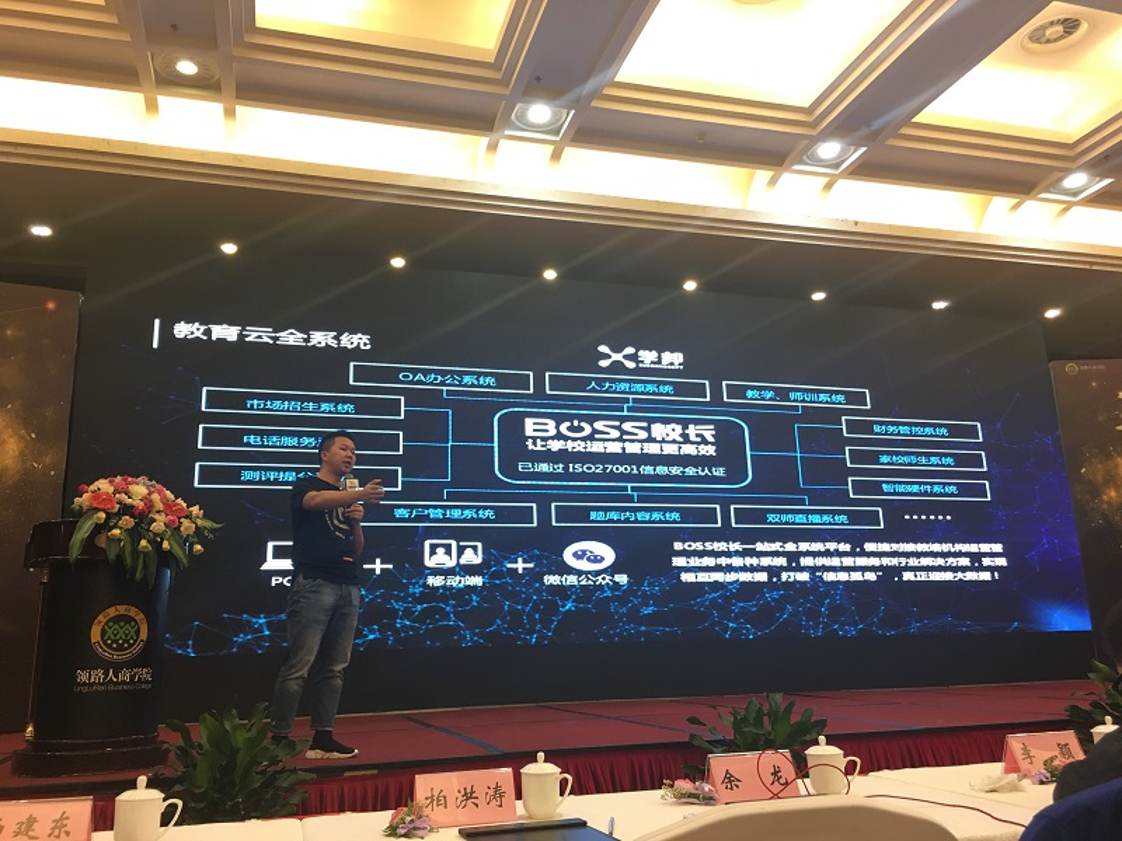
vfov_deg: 48.2
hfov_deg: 61.7
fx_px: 940
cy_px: 420
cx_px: 561
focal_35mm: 29
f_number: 2.2
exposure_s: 1/33
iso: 125
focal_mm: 4.15
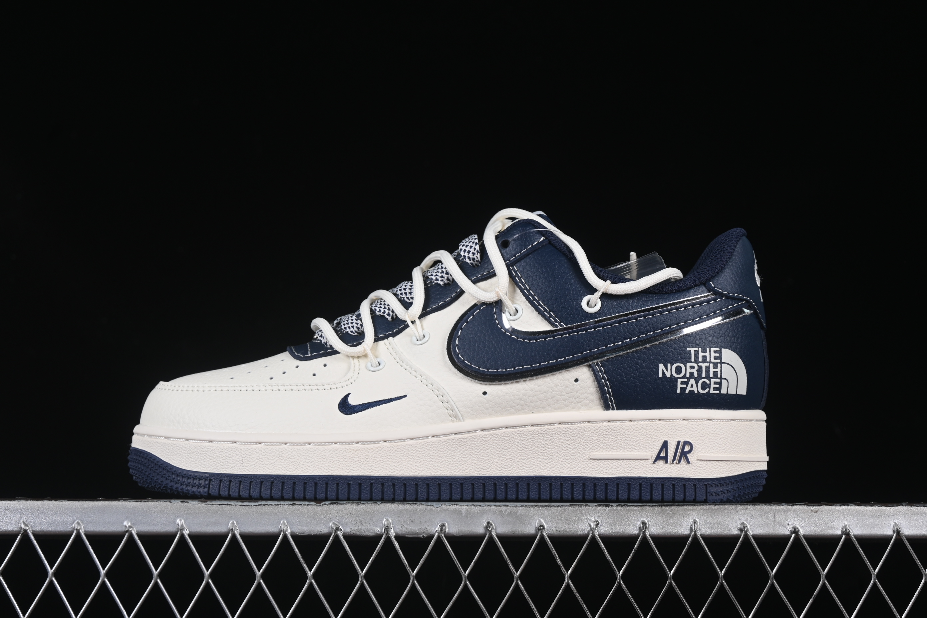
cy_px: 309
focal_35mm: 75
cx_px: 464
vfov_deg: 18.2
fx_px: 1931
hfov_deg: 27.0
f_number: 8
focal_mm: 50
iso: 160
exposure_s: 1/80
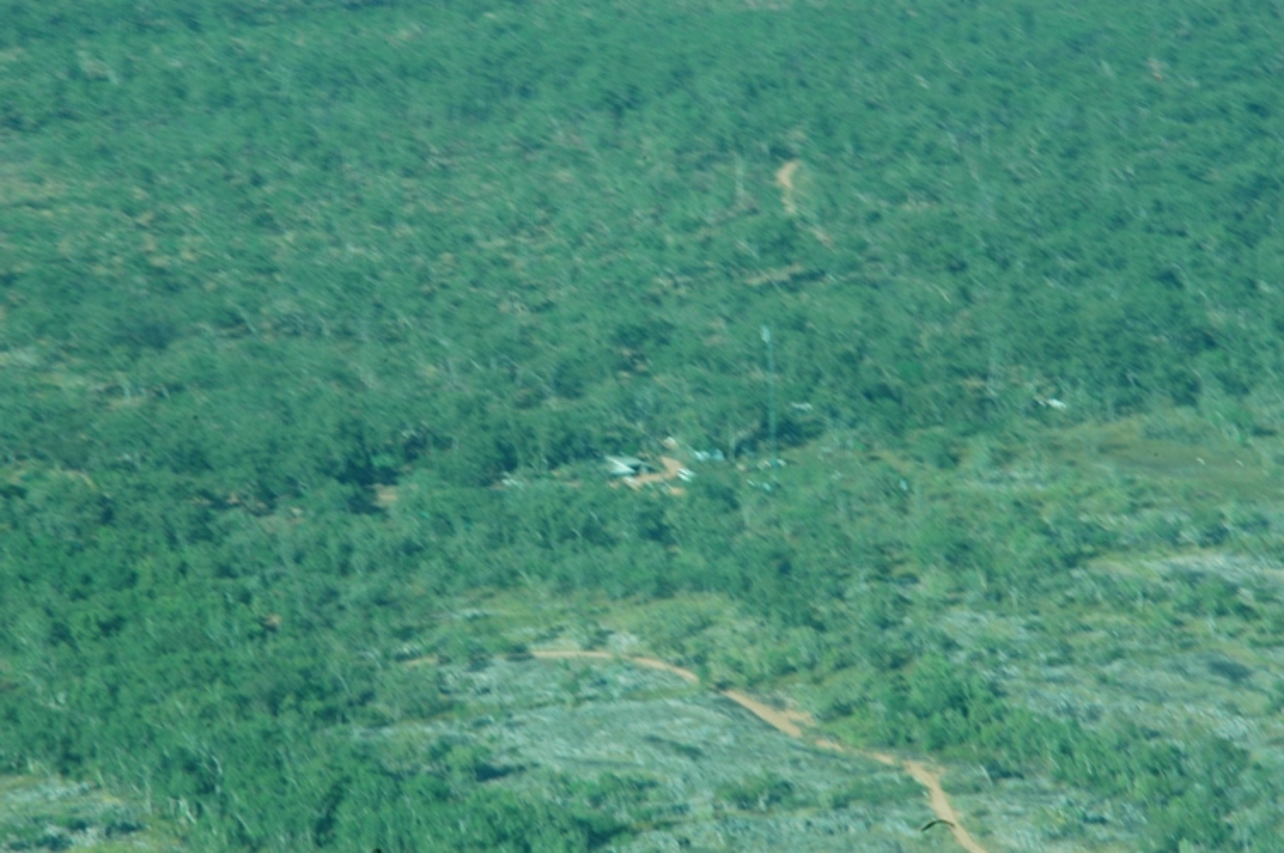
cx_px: 642
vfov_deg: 5.4
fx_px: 9087
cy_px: 426
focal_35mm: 255
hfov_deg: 8.1
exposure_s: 1/45
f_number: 19
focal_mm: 170
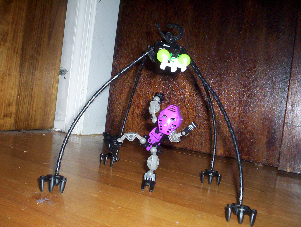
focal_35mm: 38
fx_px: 331
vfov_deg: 37.9
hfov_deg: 48.9
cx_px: 150
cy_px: 114
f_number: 4.5
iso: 140
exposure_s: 1/60
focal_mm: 4.99
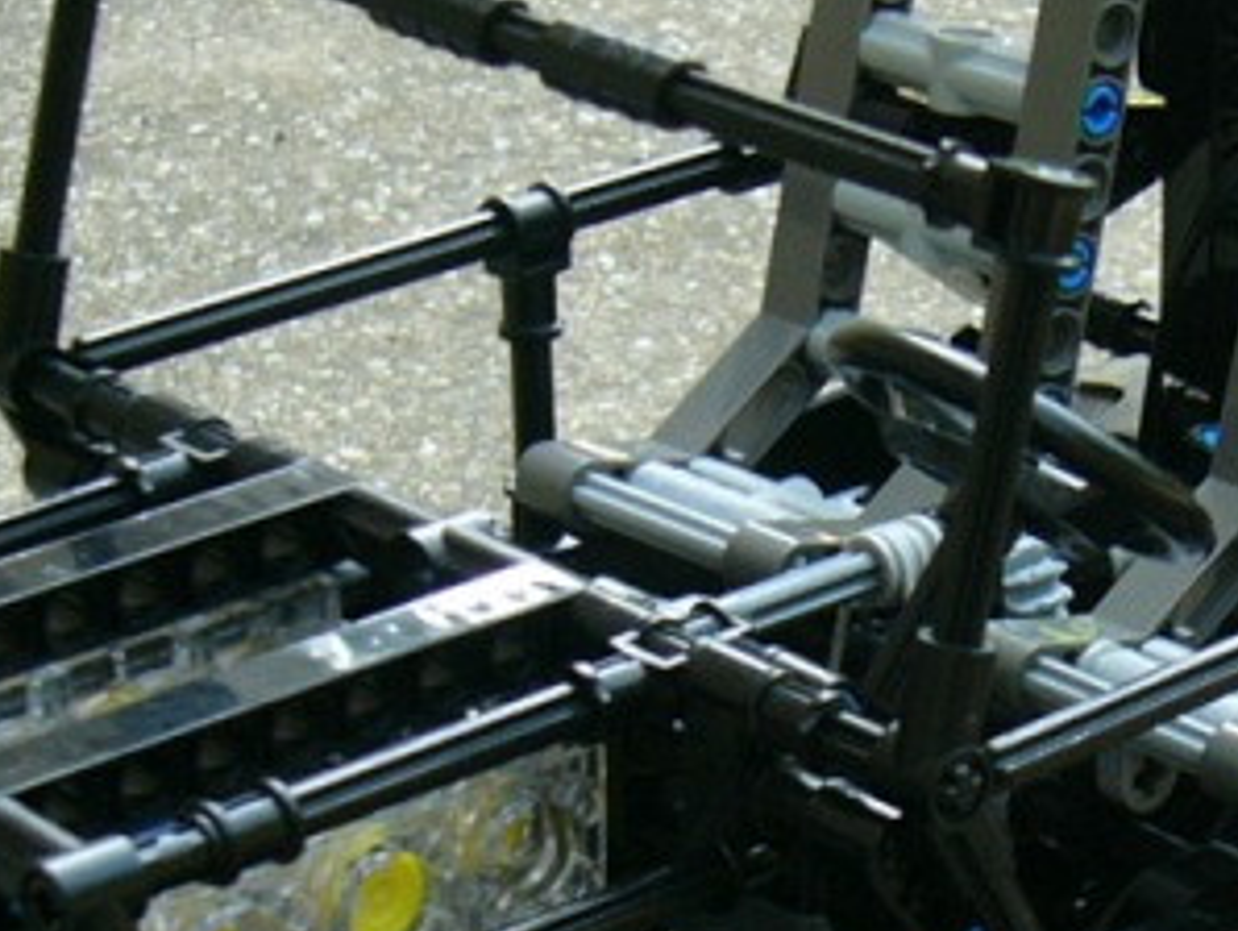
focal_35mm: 158
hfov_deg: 12.4
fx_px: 5655
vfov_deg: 9.3
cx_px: 1105
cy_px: 985
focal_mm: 7.6
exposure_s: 1/100
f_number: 3.2
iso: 50
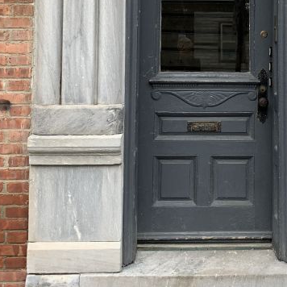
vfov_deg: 25.4
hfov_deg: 26.1
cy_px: 11
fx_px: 610
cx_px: 218
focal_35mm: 65
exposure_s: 1/215
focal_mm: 4.25
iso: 25
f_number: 1.8
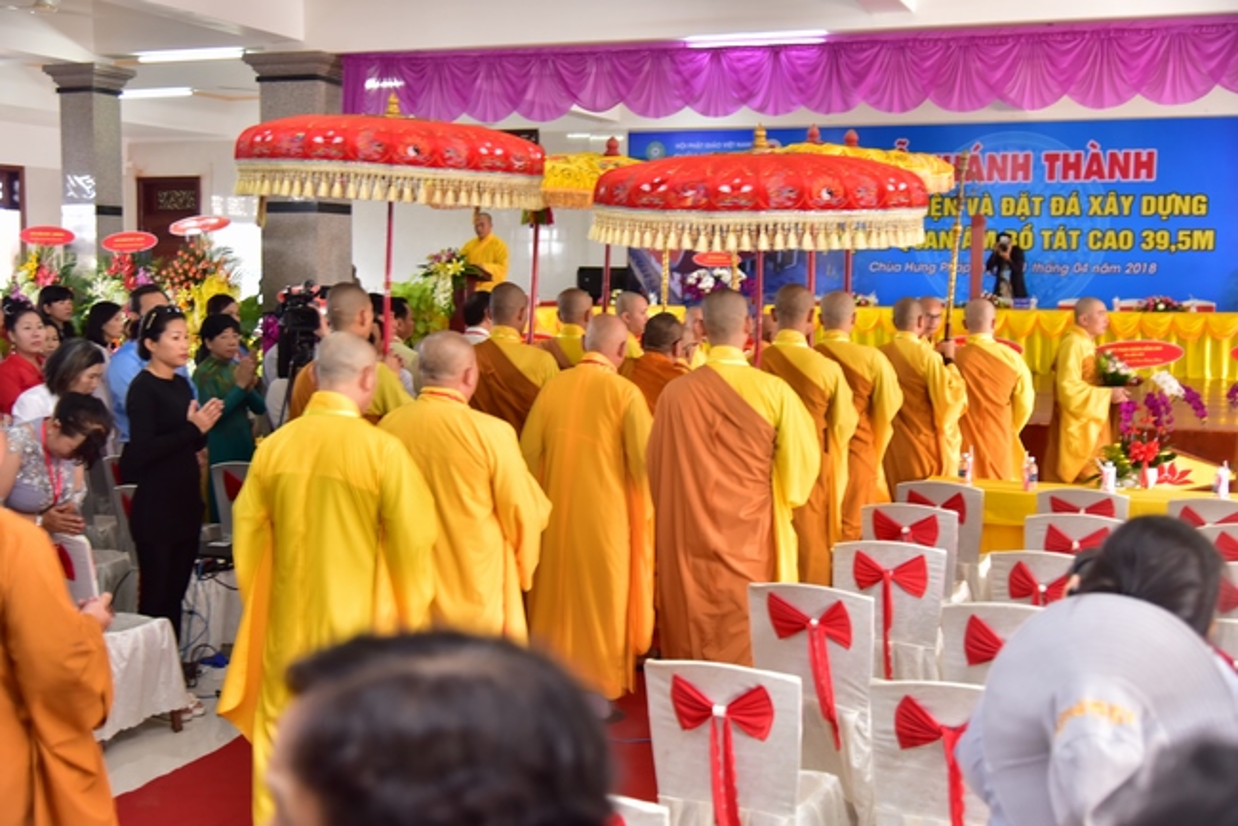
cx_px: 619
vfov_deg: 30.5
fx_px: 1514
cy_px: 413
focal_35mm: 44
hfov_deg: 44.5
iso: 800
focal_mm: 44
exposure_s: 1/60
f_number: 4
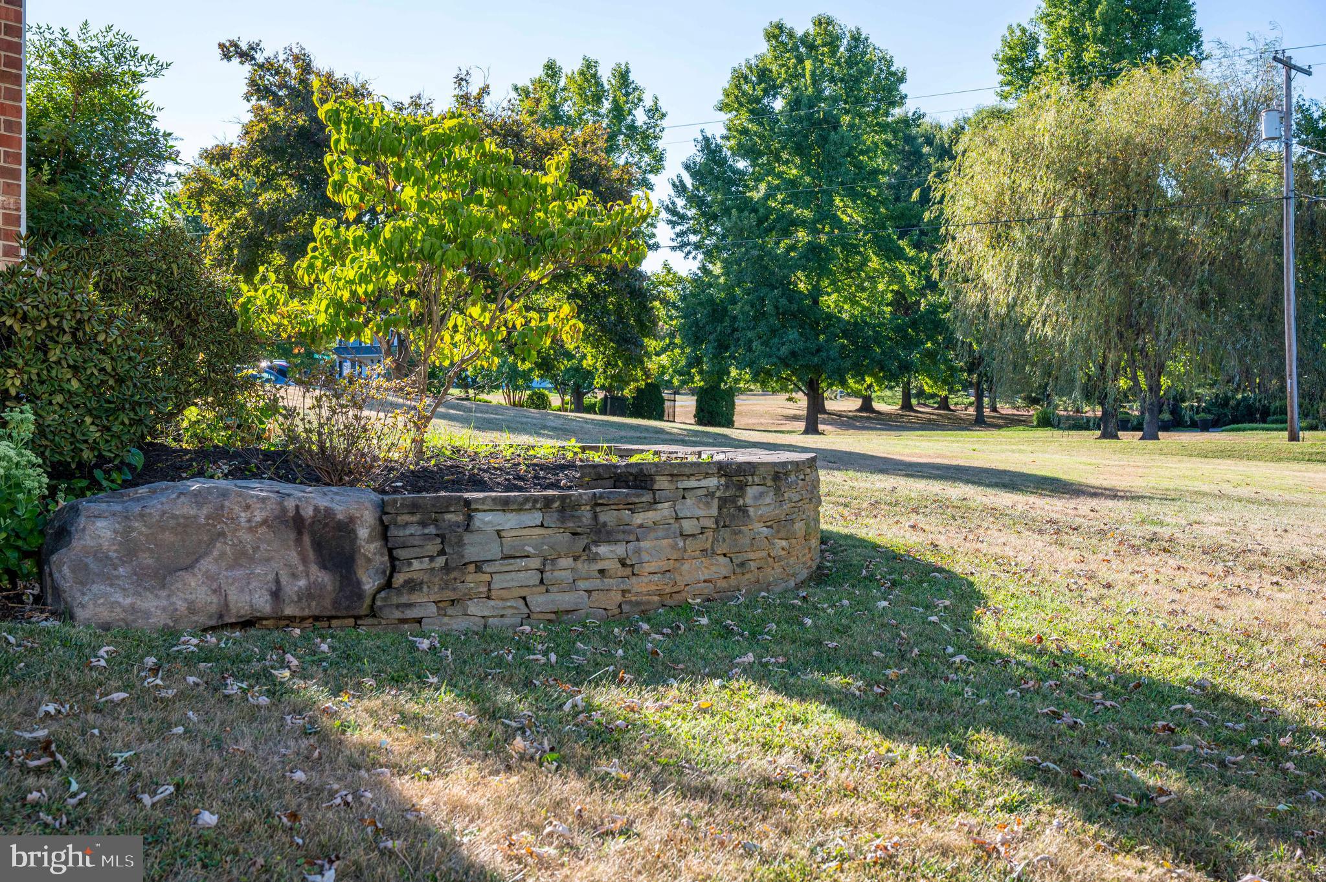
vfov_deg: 31.8
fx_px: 1546
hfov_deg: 46.4
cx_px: 663
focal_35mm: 42
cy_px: 441
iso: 320
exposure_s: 1/320
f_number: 9
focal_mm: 42
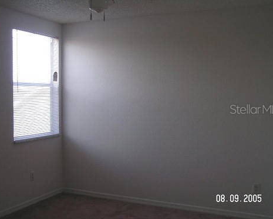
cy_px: 109
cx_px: 139
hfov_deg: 42.9
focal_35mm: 43
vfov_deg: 34.9
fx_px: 347
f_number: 3.2
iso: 50
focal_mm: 6.8
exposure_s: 1/50
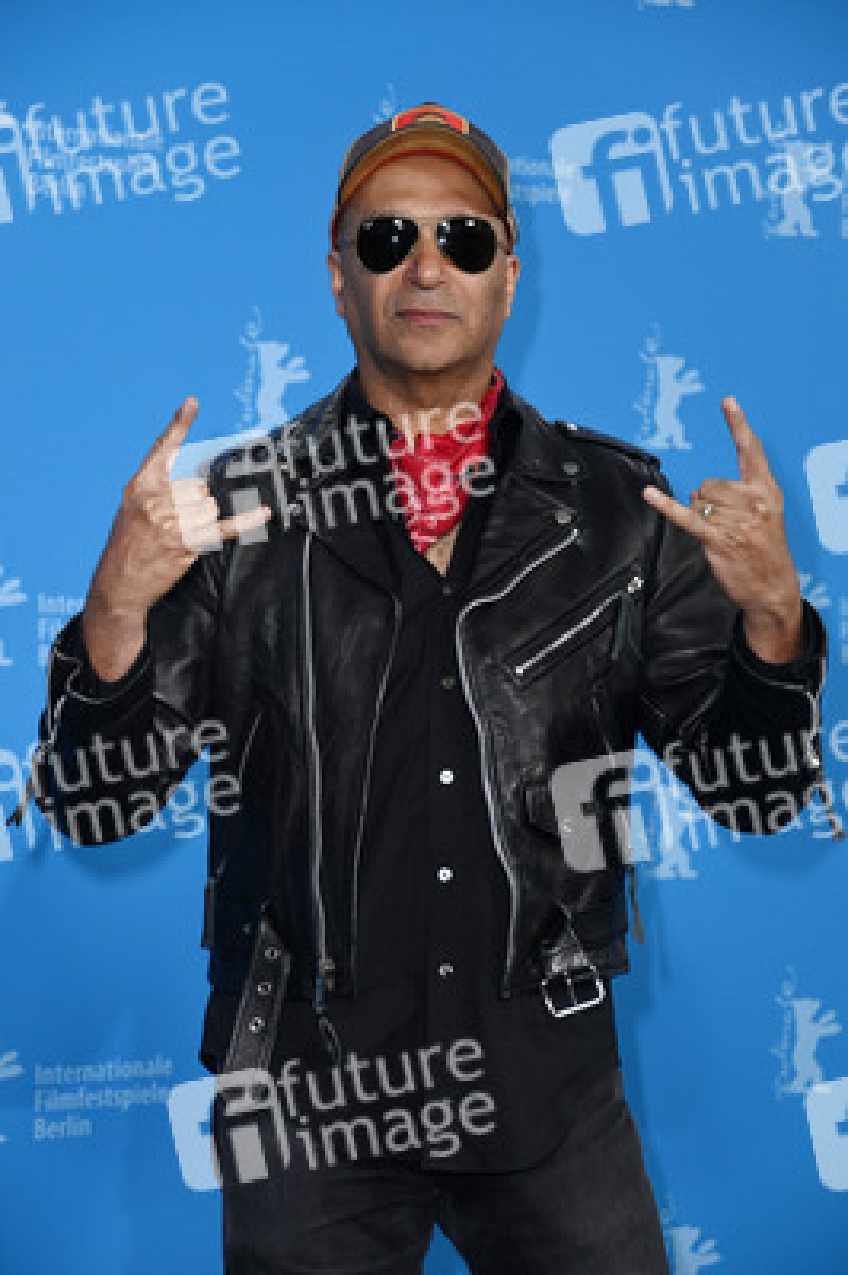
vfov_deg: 20.4
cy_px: 638
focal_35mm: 100
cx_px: 424
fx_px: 3539
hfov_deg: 13.7
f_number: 5.6
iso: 1000
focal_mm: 100
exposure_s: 1/250
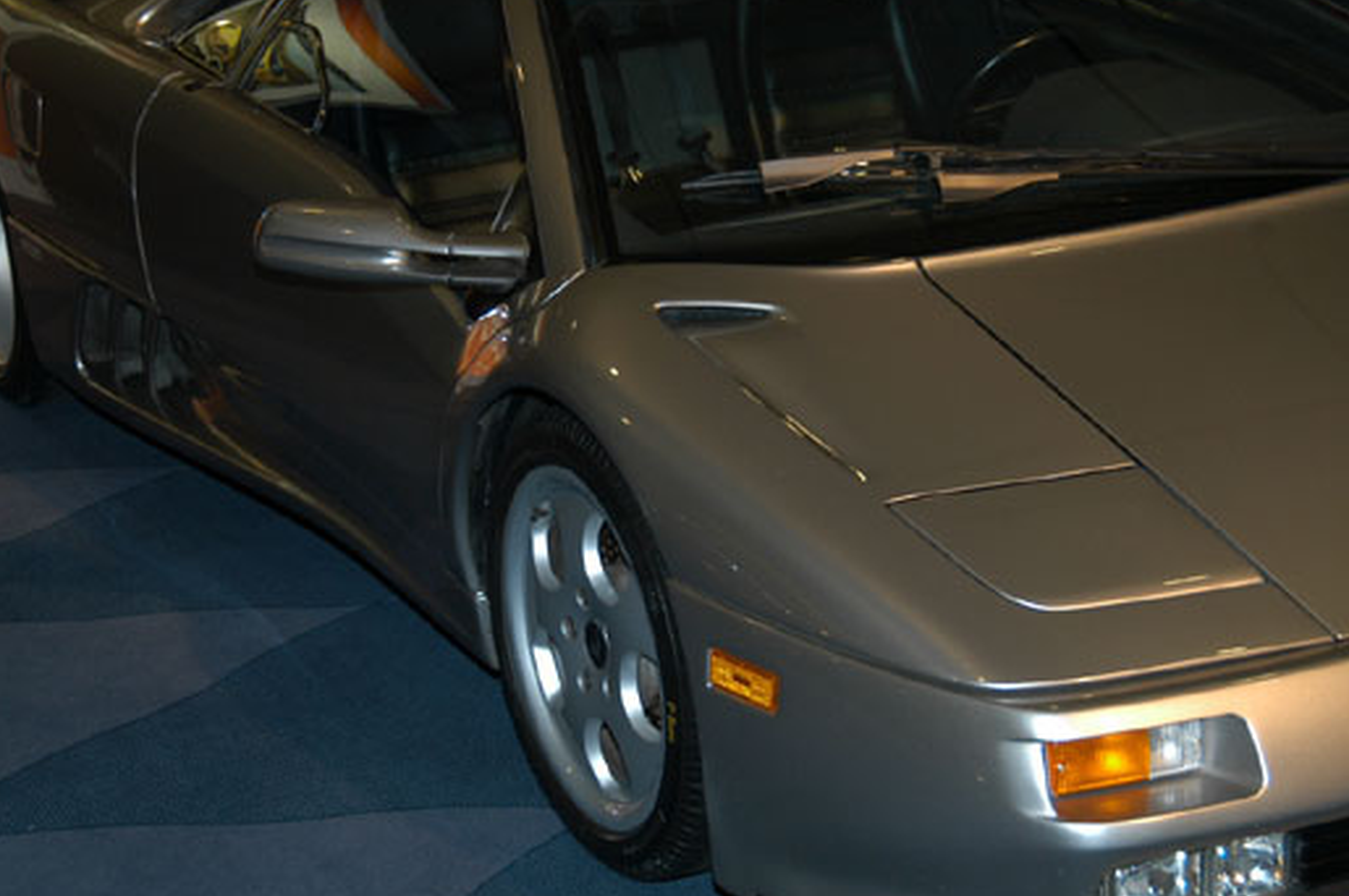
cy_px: 364
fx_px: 2807
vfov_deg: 18.1
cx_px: 750
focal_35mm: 75
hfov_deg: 27.0
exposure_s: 1/60
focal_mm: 38
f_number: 5
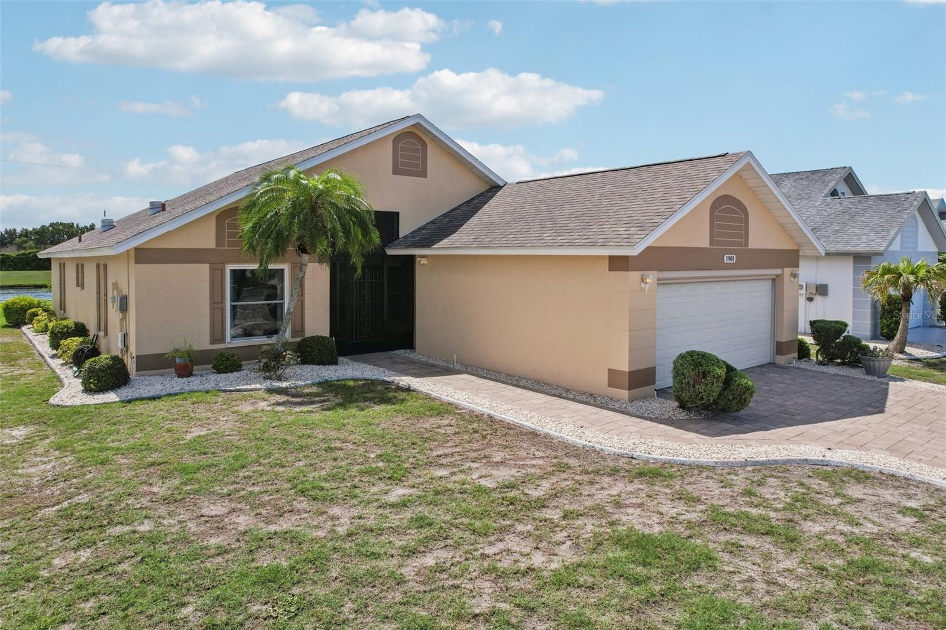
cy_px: 315
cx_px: 473
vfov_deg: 57.2
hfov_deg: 78.6
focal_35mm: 22
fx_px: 578
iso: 150
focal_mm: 8.38
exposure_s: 1/4000
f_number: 2.8
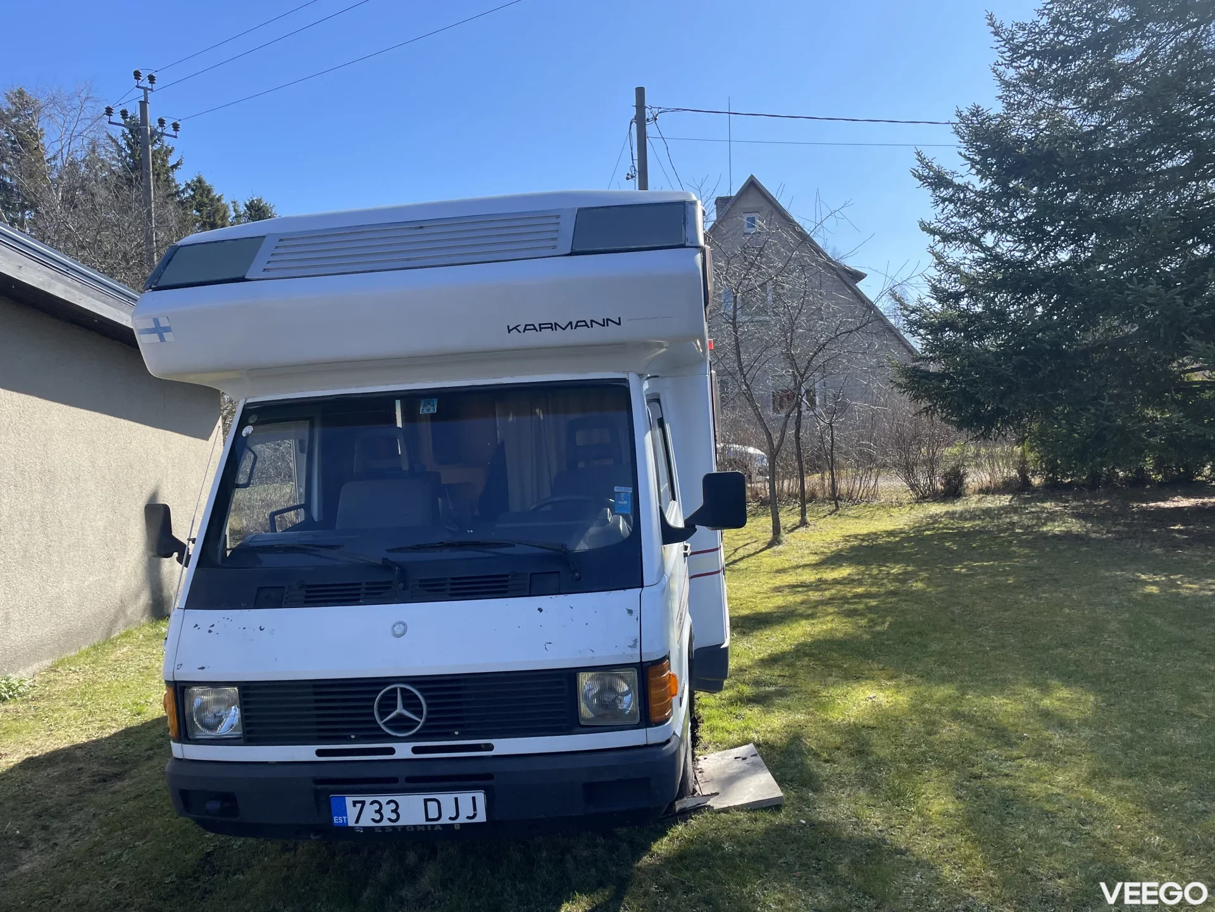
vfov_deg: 53.1
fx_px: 913
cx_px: 608
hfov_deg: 67.3
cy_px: 456
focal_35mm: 26
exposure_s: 1/1742
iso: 32
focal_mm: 4.2
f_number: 1.6
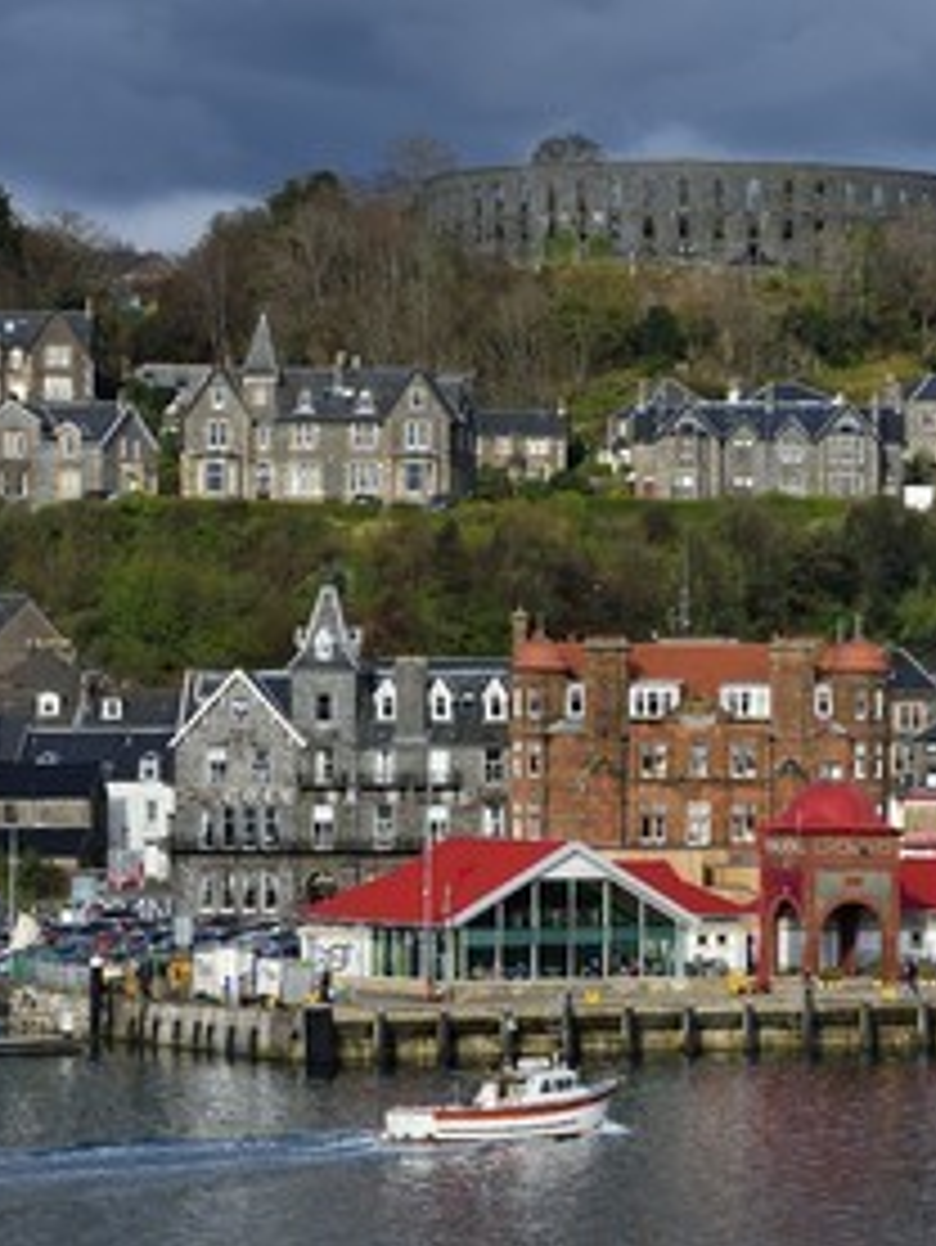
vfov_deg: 11.3
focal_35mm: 175
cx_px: 873
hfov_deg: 8.5
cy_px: 625
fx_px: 6304
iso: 200
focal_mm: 120
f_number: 10
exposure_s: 1/320
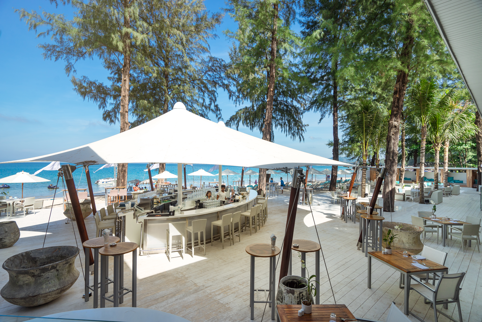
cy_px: 161
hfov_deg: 93.3
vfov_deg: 70.4
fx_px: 228
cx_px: 241
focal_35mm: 17
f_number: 6.3
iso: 100
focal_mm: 17
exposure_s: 1/125
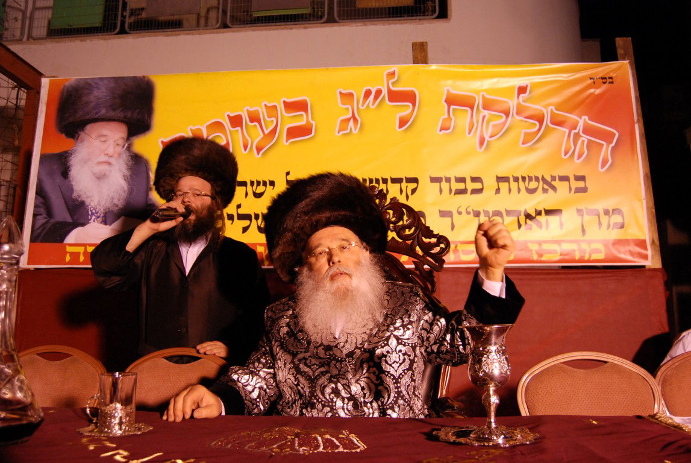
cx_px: 346
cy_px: 232
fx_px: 577
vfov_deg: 43.7
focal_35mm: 30
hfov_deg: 61.9
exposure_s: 1/125
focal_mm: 20
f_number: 5.6
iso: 800
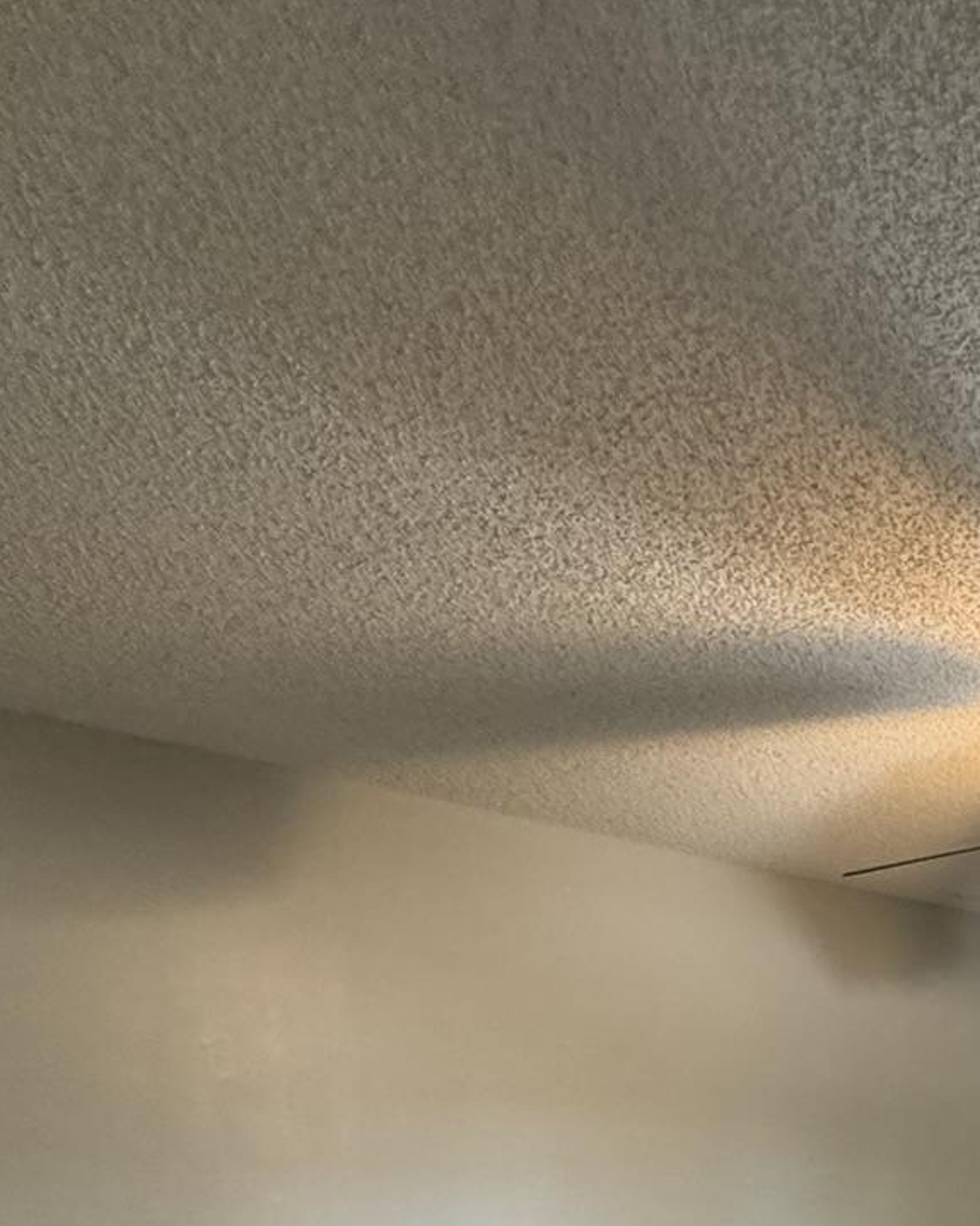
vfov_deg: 41.2
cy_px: 1211
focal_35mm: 39
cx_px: 884
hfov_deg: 35.9
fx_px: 1415
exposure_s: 1/60
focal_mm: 2.22
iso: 400
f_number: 2.2
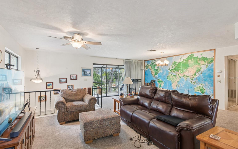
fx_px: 110
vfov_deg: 68.0
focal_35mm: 17
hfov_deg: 94.4
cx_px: 118
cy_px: 78
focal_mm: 16
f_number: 8
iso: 400
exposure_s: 1/5
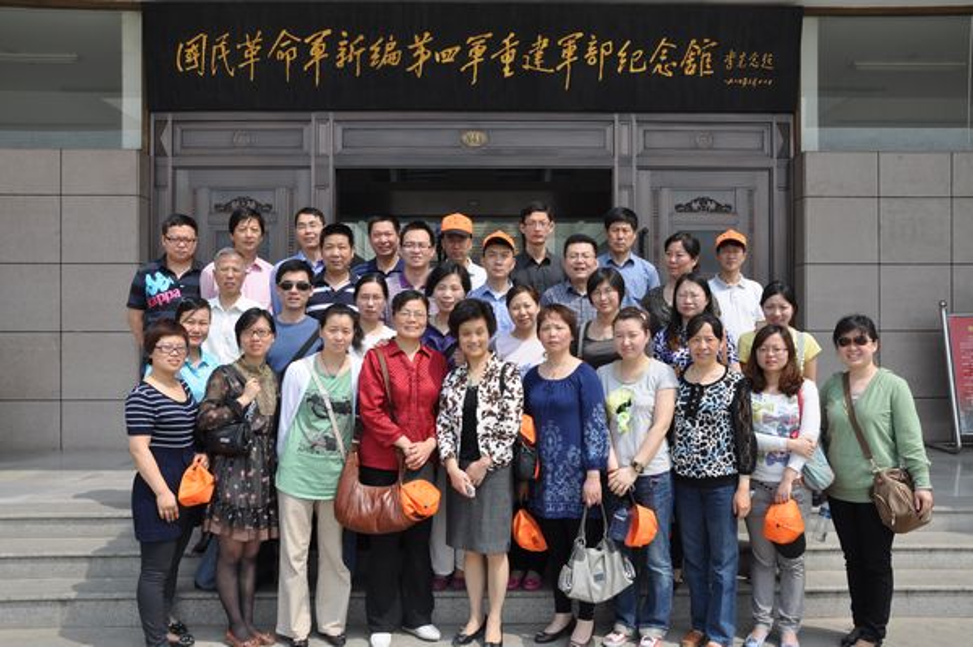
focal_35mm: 33
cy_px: 324
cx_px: 486
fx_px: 891
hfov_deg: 57.3
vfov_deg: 39.9
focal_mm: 22
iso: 200
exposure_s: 1/320
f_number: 9
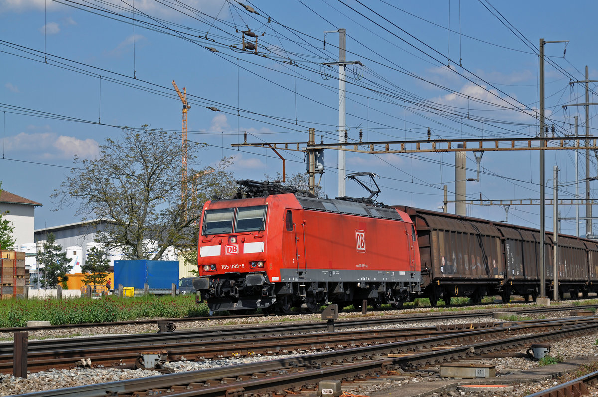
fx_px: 1742
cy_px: 198
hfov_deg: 19.5
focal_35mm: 105
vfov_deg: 13.0
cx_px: 299
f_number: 5.6
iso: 200
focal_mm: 70
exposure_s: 1/1000
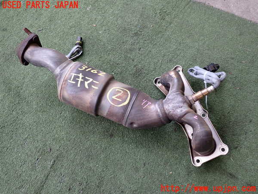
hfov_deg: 60.0
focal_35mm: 30
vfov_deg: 46.8
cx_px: 129
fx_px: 224
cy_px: 97
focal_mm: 5.4
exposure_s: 1/100
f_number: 2.3
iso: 200
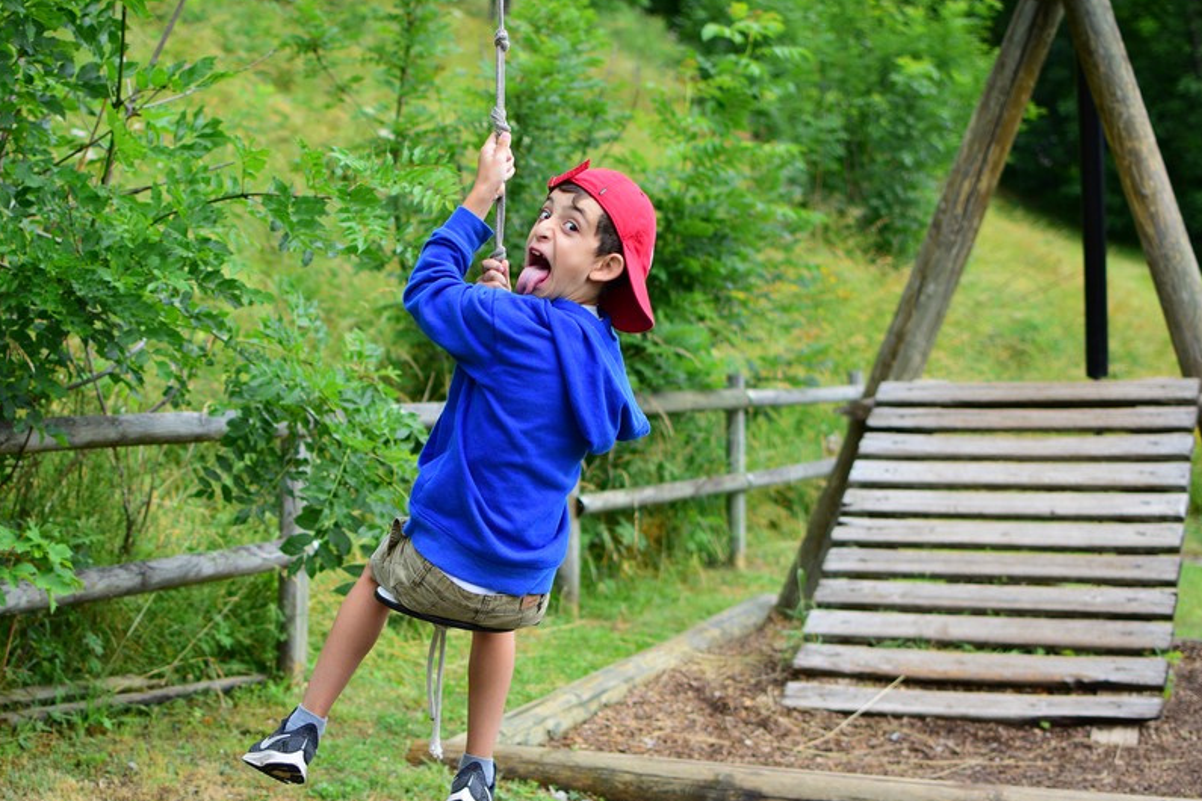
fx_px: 2258
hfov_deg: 29.7
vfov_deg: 20.1
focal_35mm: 68
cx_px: 463
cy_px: 469
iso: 200
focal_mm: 35
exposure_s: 1/1250
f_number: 2.2
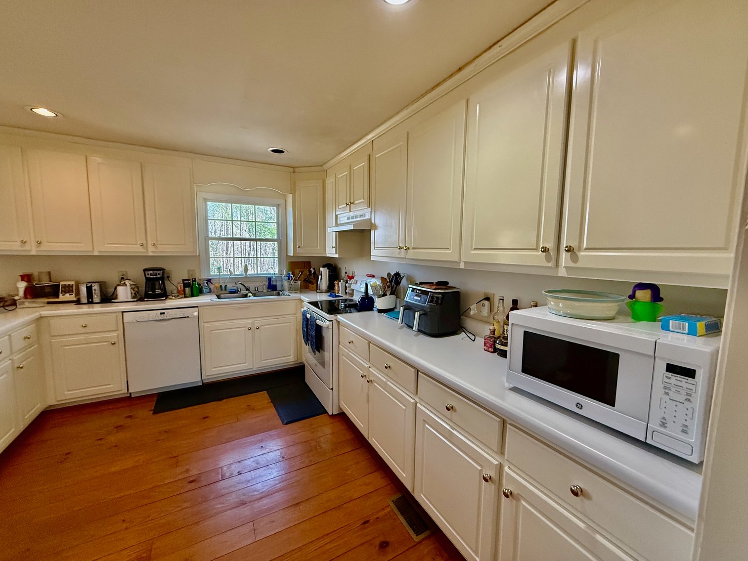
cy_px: 280
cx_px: 374
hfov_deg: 102.1
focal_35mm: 14
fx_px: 303
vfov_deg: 85.7
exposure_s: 1/120
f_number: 2.2
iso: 400
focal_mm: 2.22
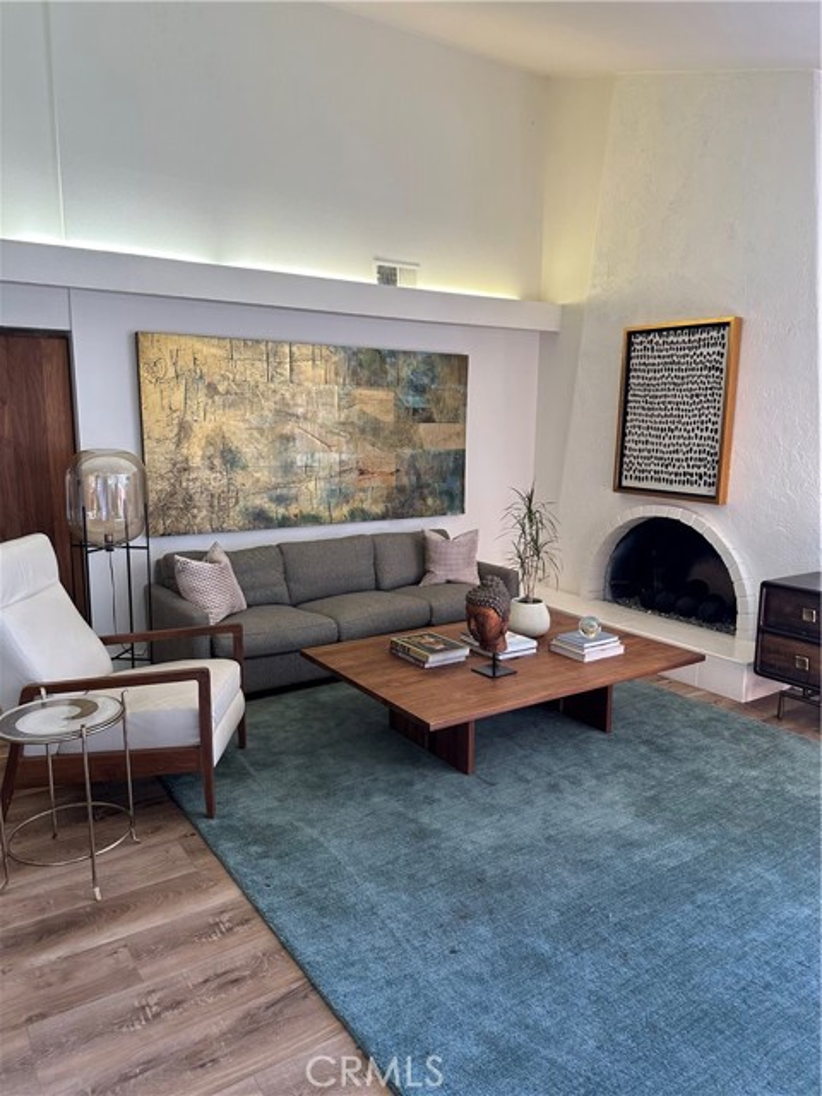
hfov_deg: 56.8
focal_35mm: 24
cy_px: 548
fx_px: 760
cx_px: 411
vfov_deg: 71.6
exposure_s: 1/120
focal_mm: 6.86
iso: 125
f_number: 1.78
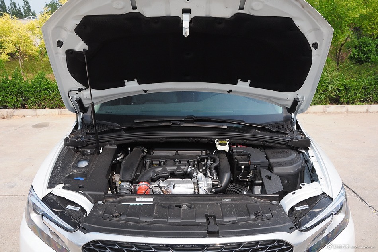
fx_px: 331
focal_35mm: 32
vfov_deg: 41.7
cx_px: 189
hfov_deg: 59.5
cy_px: 126
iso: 320
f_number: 7.1
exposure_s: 1/200
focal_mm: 21
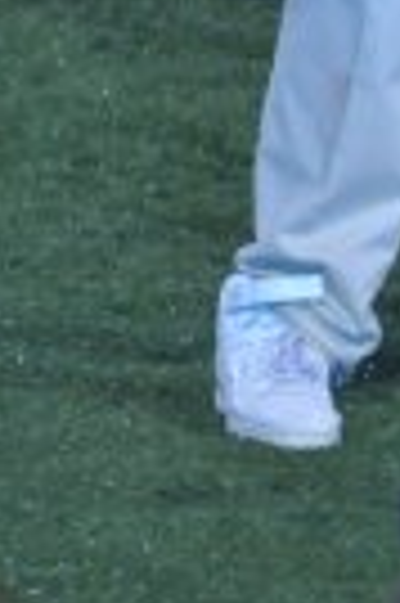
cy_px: -396
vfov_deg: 1.5
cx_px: 524
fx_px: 22406
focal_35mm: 1341
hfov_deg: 1.0
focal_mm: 200
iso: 1600
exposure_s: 1/250
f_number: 2.8
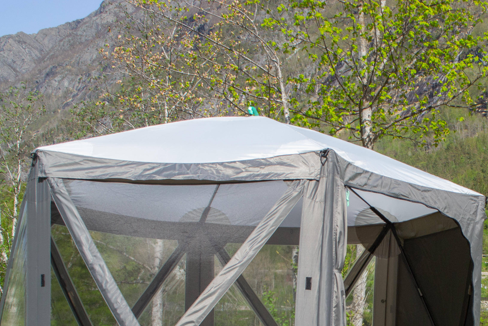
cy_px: 329
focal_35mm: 67
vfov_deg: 19.7
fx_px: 908
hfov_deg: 29.1
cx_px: 421
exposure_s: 1/320
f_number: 9
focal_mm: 22
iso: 200
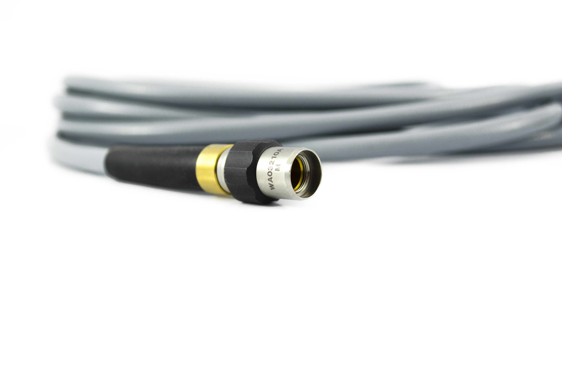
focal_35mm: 48
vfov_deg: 28.0
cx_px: 281
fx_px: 748
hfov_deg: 41.2
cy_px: 186
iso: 400
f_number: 4.8
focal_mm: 32
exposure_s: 1/40
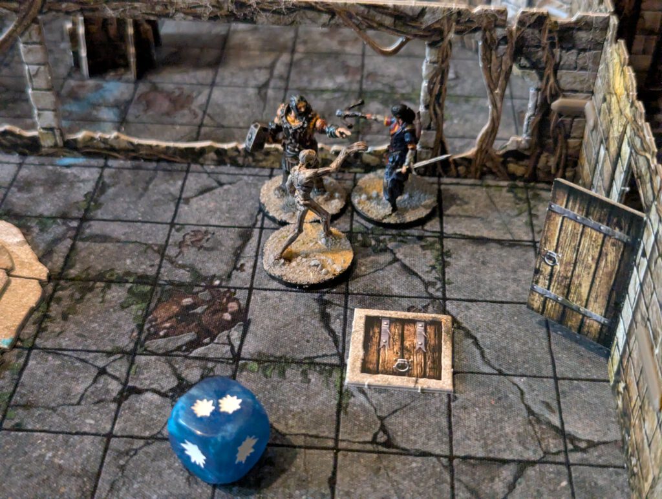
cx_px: 331
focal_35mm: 48
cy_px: 250
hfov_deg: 39.6
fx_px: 919
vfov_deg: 30.3
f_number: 1.85
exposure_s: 1/50
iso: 1514
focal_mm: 6.81
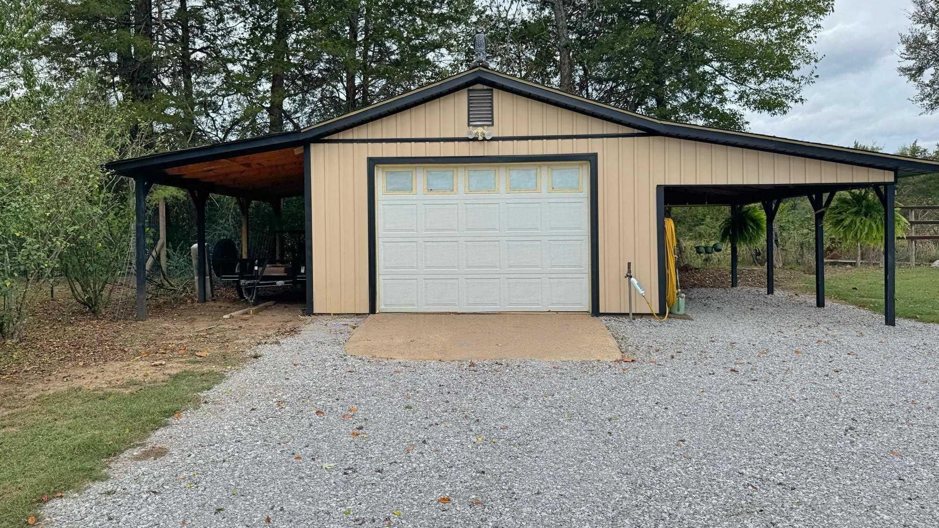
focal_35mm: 27
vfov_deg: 42.9
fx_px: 672
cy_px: 238
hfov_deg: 69.8
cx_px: 459
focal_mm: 6.76
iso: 80
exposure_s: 1/1923
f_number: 1.78
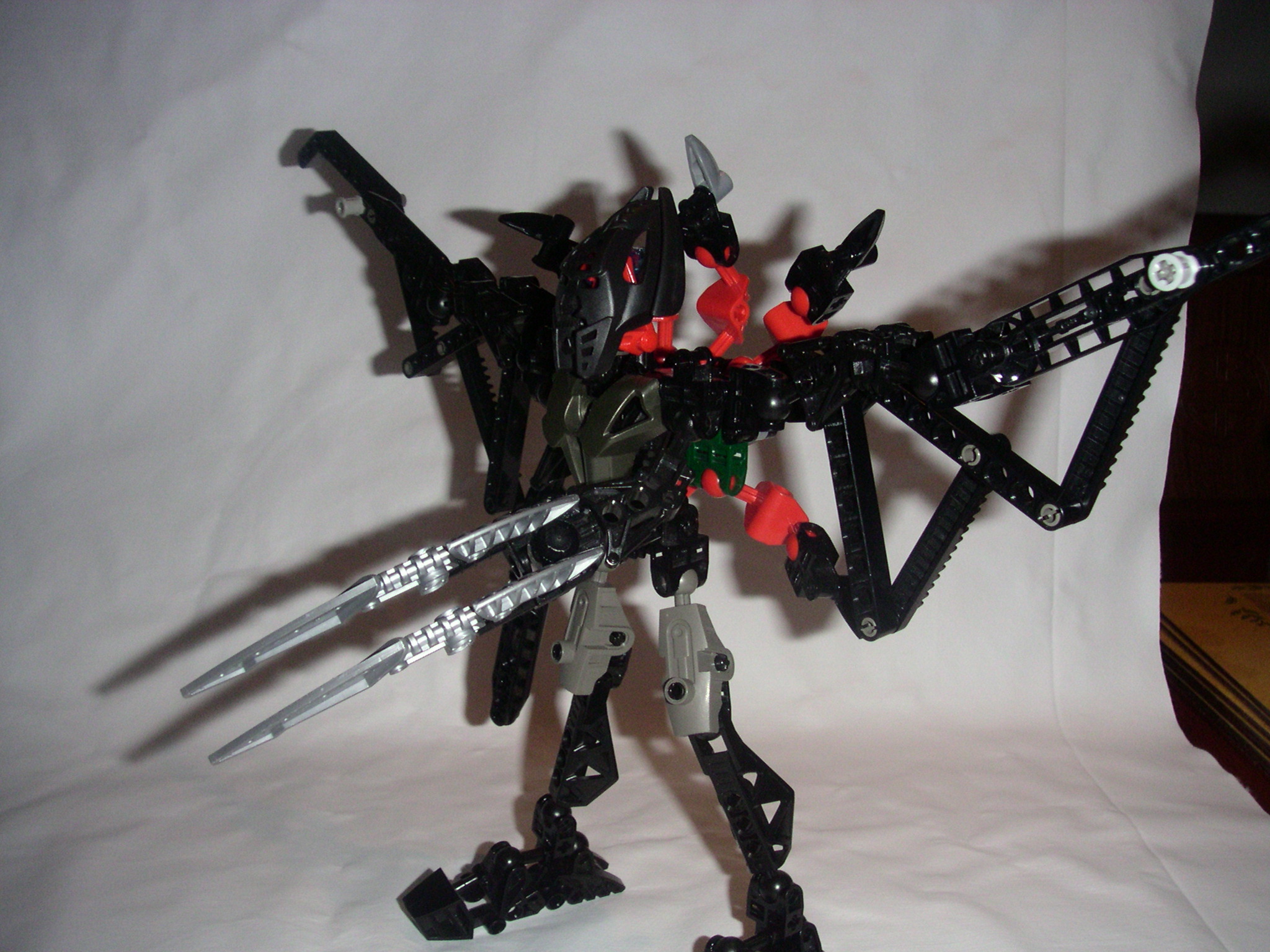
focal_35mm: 37
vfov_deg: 38.7
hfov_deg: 50.1
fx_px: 1357
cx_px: 635
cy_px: 476
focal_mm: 5.7
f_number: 6.6
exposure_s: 1/50
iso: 160
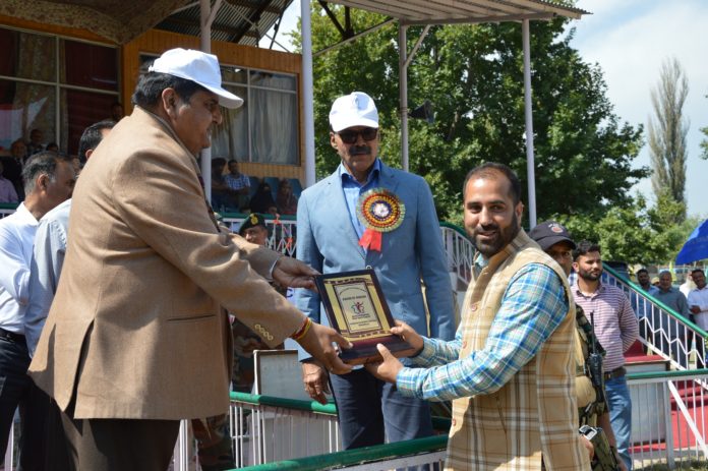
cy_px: 236
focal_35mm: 42
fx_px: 825
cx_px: 354
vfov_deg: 31.8
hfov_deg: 46.4
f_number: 7.1
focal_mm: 28
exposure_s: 1/320
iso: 200
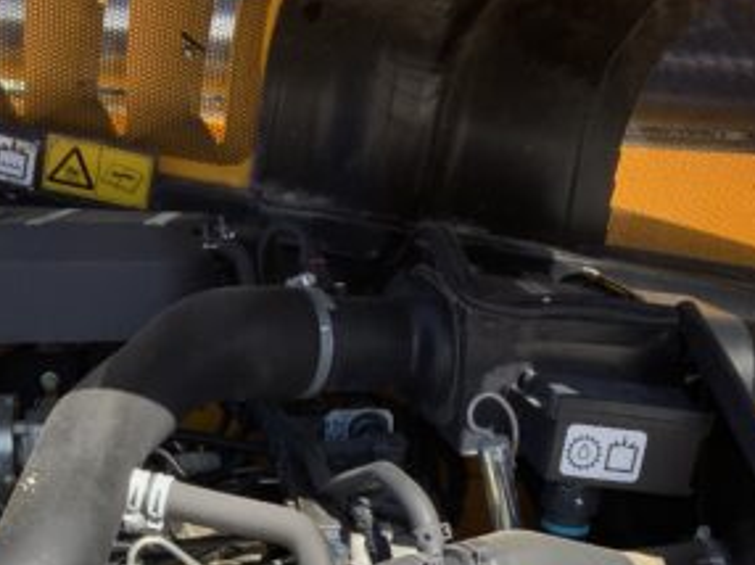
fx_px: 1417
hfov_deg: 29.8
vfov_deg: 21.7
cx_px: 393
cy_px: 568
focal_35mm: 65
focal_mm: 3
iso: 16
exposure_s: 1/650
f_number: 1.8
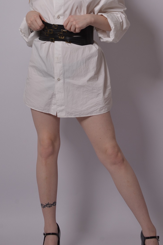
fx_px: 482
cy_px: 46
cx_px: 111
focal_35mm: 71
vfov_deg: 27.8
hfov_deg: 19.1
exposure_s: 1/160
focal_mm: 35
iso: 160
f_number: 6.3
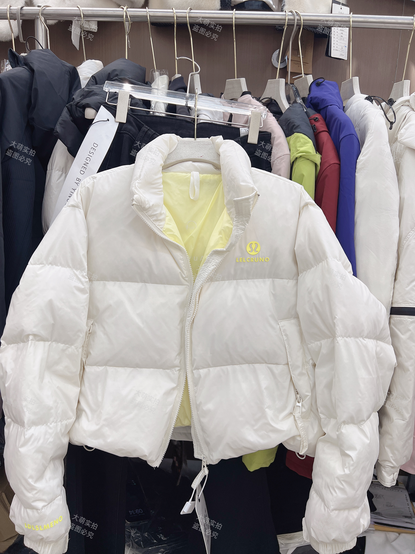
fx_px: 416
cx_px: 208
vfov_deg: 67.3
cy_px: 277
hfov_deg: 53.1
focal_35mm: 26
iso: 50
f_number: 1.5
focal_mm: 5.7
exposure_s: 1/385
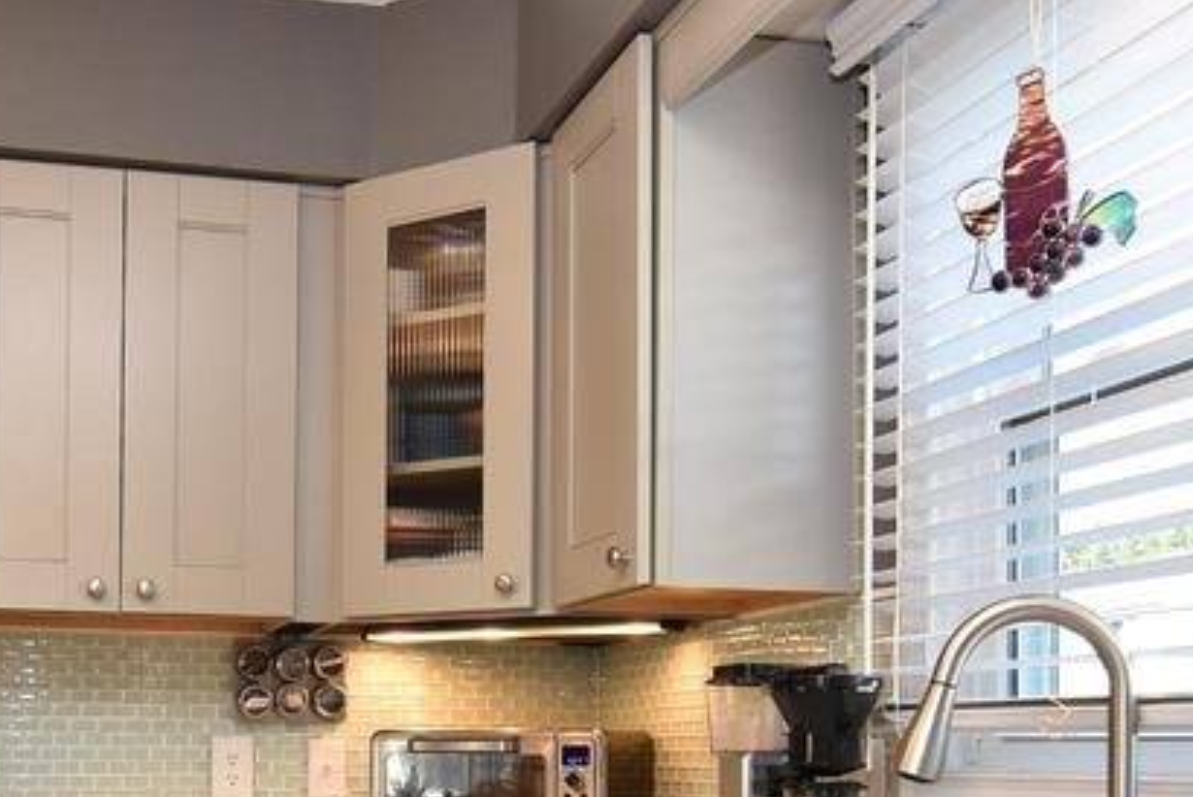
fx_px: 1492
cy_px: 756
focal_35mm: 45
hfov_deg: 42.5
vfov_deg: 28.4
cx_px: 332
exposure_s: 1/50
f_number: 5.6
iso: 500
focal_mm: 12
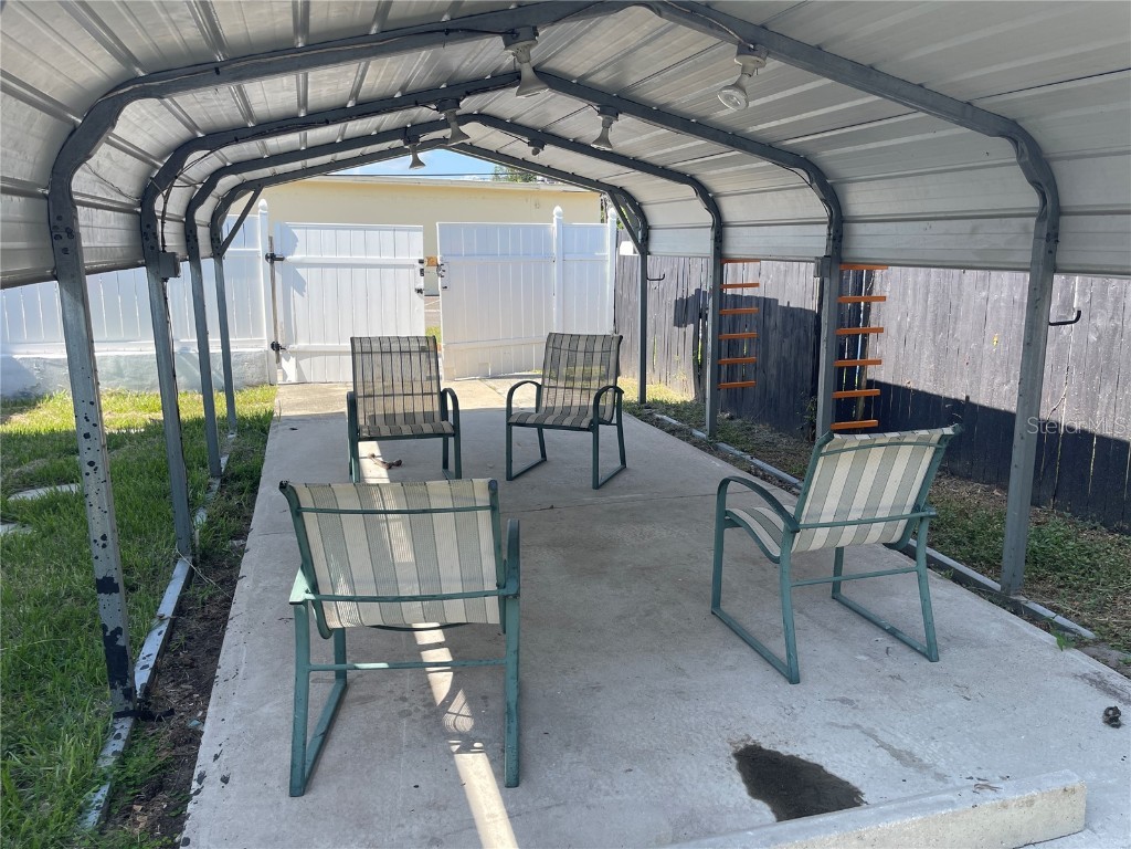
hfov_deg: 69.4
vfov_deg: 54.9
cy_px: 424
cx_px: 566
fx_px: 817
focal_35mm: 25
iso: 32
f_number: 1.6
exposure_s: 1/978
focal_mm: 5.1
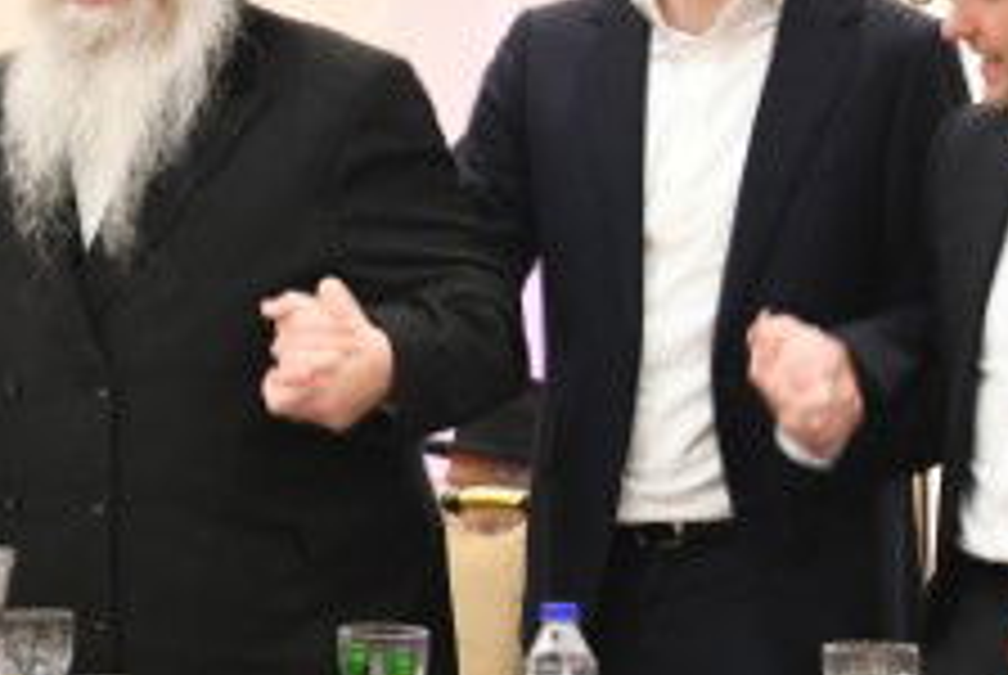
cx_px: 99
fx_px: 5579
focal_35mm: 199
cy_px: 279
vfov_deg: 6.9
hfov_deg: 10.3
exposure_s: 1/160
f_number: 5.6
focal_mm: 62
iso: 4000
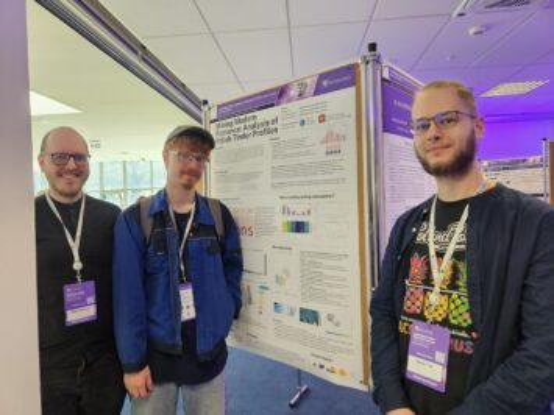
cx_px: 277
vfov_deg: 58.9
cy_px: 208
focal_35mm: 23
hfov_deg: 73.9
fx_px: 368
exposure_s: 1/100
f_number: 1.8
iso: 200
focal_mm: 5.4
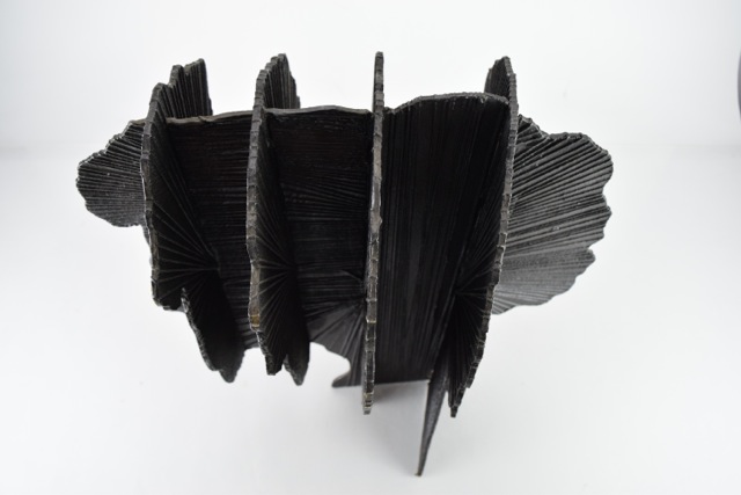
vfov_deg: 48.0
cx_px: 370
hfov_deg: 67.4
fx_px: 556
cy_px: 248
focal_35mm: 27
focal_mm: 18
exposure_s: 1/125
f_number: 5
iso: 800
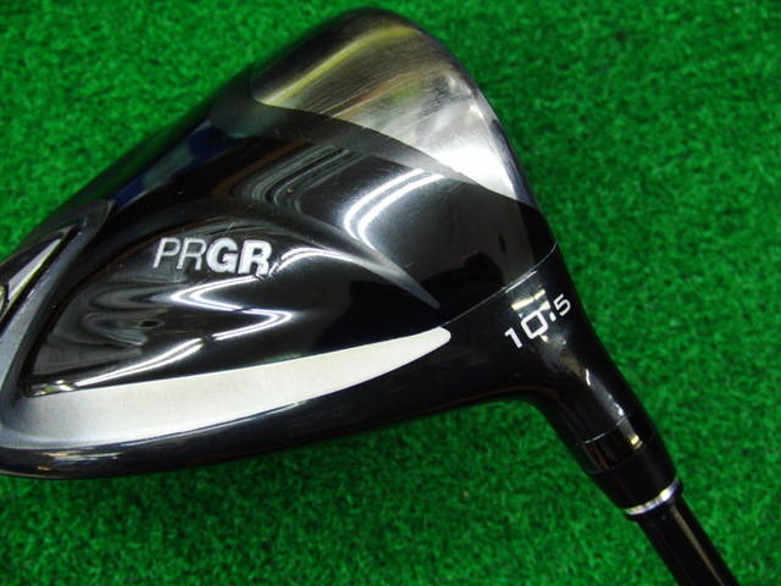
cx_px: 390
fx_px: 835
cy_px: 293
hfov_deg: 50.1
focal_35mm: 37
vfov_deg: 38.7
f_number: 3.6
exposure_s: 1/50
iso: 400
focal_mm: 6.42
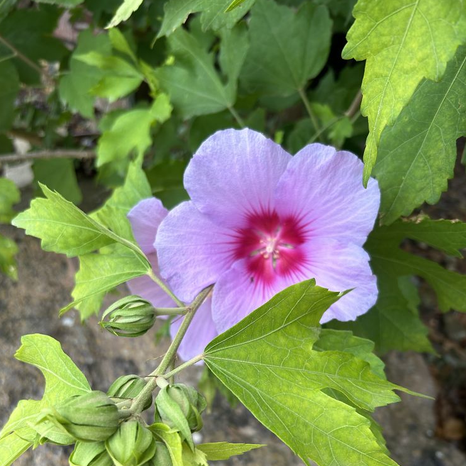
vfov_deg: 51.5
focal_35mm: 31
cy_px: 312
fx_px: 472
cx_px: 231
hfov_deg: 52.5
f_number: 1.5
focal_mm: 5.7
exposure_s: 1/733
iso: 50
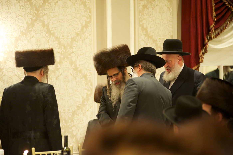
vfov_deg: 10.9
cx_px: 116
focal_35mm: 125
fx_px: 808
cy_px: 78
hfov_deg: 16.4
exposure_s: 1/100
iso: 3200
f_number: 2.8
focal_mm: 125
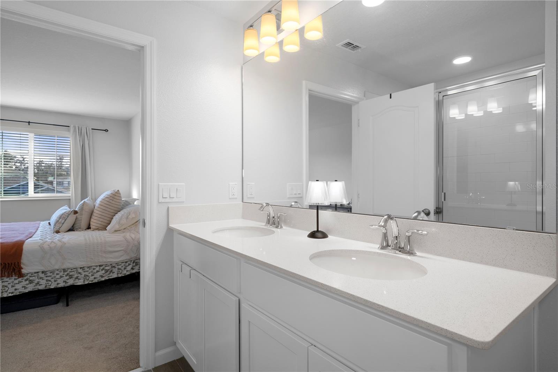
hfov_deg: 90.0
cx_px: 279
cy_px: 186
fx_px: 279
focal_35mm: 18
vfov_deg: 67.4
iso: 320
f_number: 8
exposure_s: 1/6
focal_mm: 18
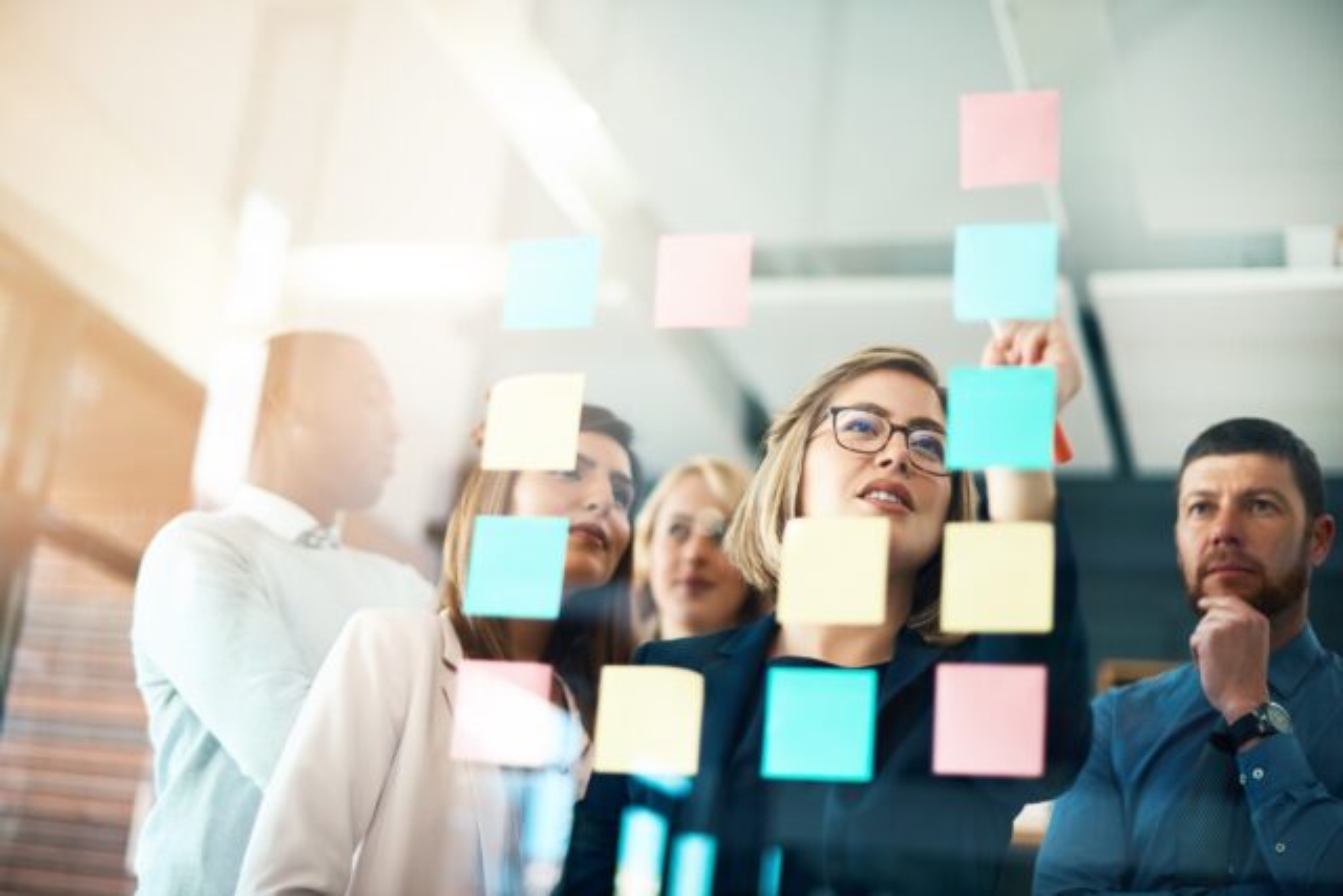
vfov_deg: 27.0
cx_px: 672
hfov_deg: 39.6
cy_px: 448
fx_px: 1866
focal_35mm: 50
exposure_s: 1/200
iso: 160
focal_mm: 50
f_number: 1.8
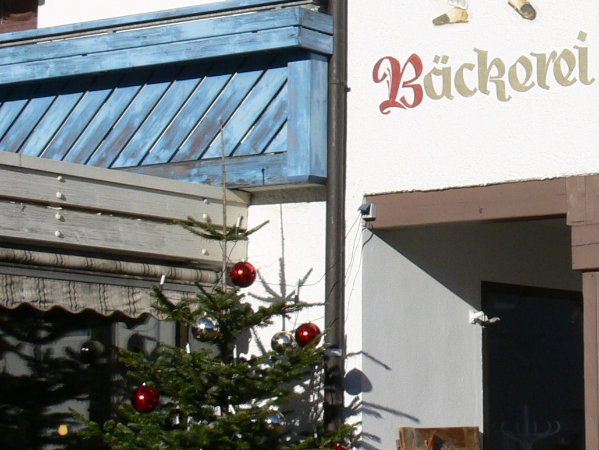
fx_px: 1921
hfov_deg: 16.9
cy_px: 26
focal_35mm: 111
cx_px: 739
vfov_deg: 13.2
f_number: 6.3
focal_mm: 7.4
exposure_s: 1/400
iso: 80
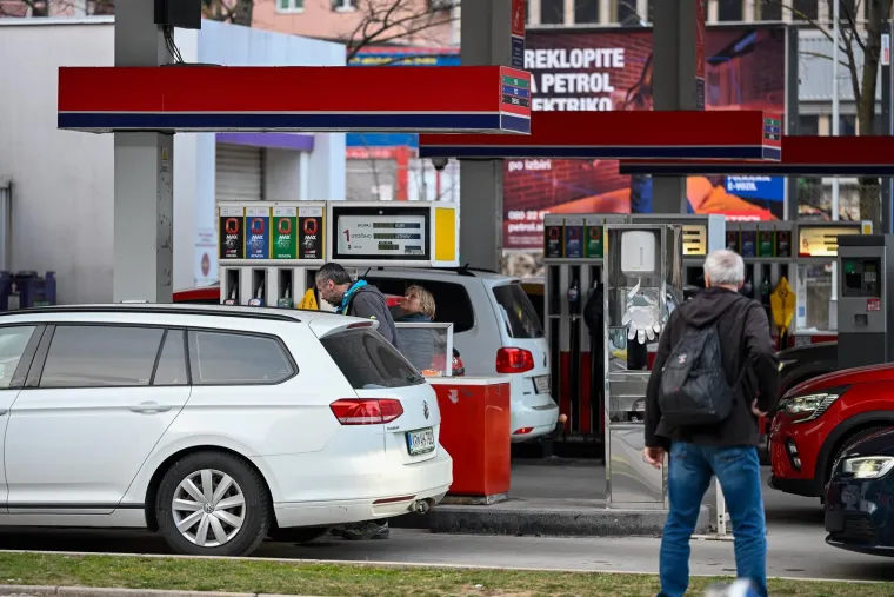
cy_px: 298
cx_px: 447
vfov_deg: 10.2
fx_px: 3353
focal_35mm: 135
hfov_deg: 15.2
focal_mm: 135
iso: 800
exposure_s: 1/320
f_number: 2.8
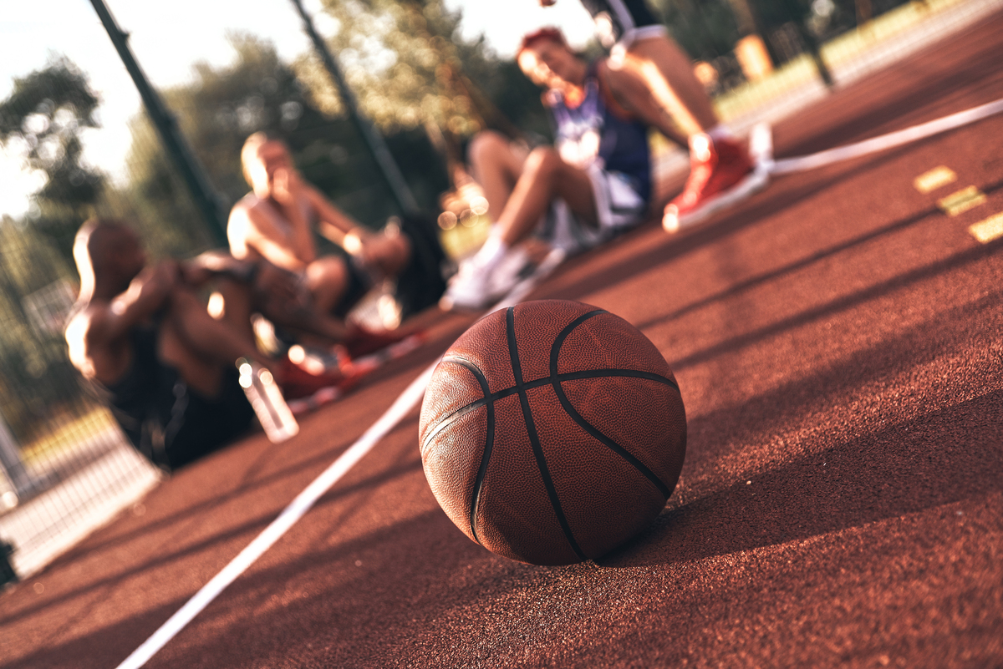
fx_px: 1393
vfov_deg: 27.0
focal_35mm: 50
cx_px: 502
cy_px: 334
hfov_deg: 39.6
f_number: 3.2
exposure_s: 1/1000
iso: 320
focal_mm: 50
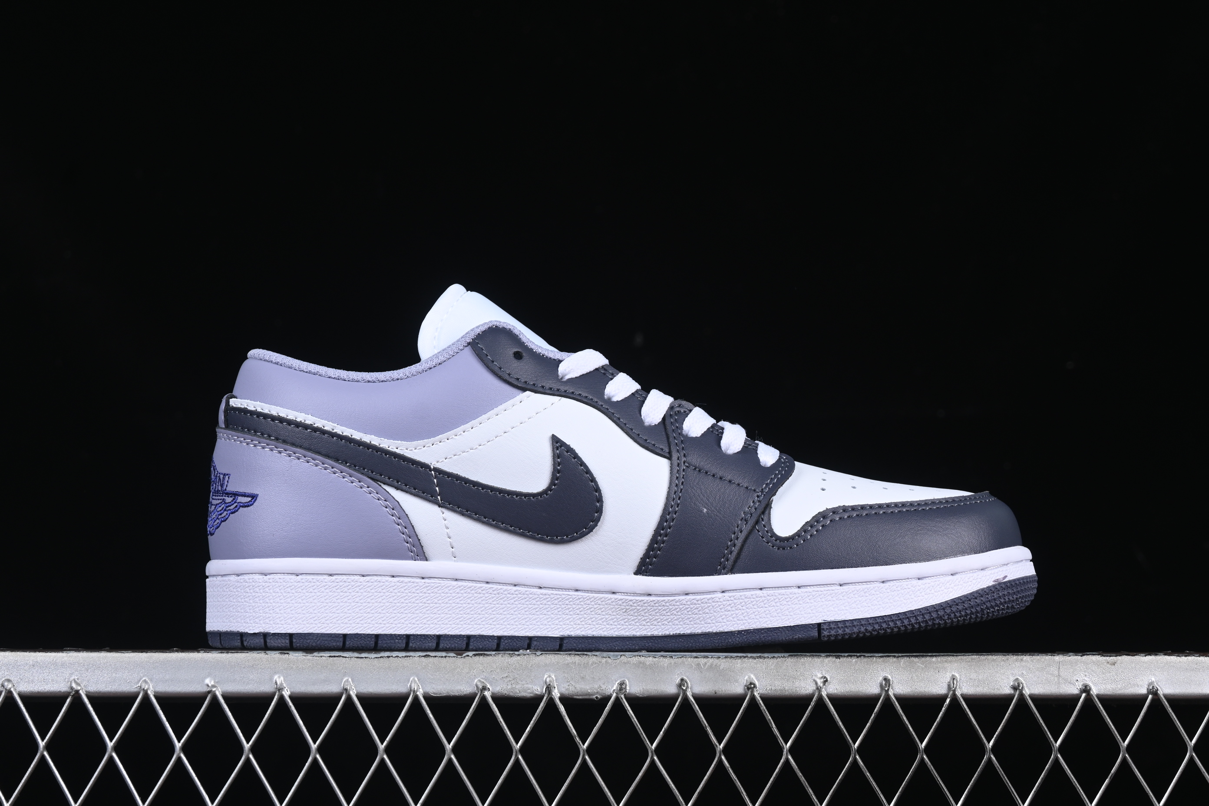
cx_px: 604
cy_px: 403
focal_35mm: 75
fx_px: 2519
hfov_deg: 27.0
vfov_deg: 18.2
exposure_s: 1/80
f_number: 8
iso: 160
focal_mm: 50
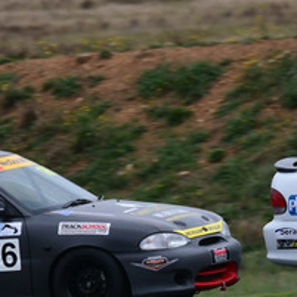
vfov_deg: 0.8
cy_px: 102
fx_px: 21695
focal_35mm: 2235
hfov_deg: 0.8
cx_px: 306
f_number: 13
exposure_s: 1/640
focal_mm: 440
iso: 640
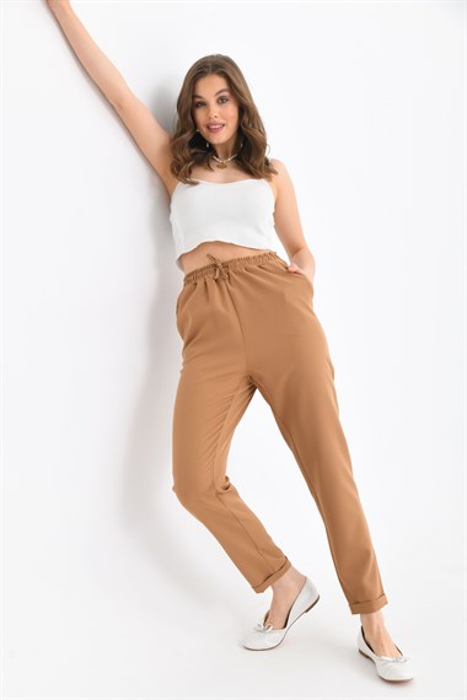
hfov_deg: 29.2
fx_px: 895
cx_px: 234
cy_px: 350
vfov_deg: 42.7
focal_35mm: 46
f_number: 6.3
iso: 160
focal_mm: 46
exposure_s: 1/125
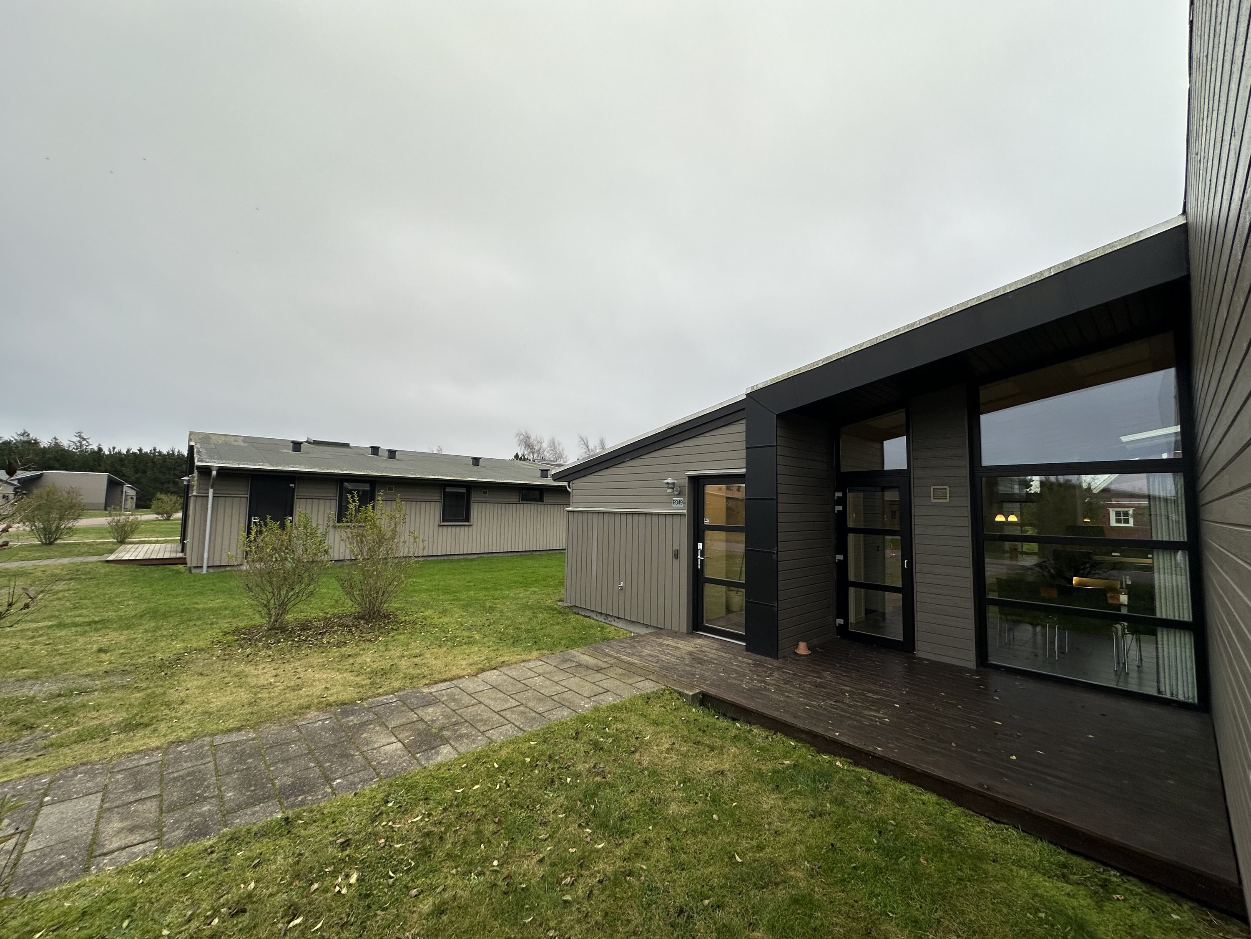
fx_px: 506
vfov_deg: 85.7
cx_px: 626
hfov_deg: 102.1
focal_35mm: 14
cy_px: 470
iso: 40
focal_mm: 2.22
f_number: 2.2
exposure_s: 1/99
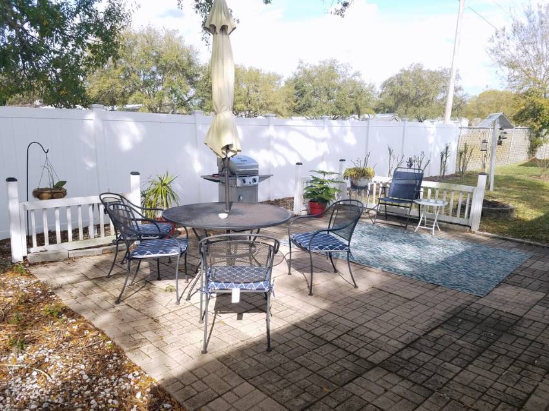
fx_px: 412
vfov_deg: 53.0
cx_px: 274
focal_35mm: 26
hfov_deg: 67.3
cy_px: 206
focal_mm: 4.2
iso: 50
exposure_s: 1/1080
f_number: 1.7
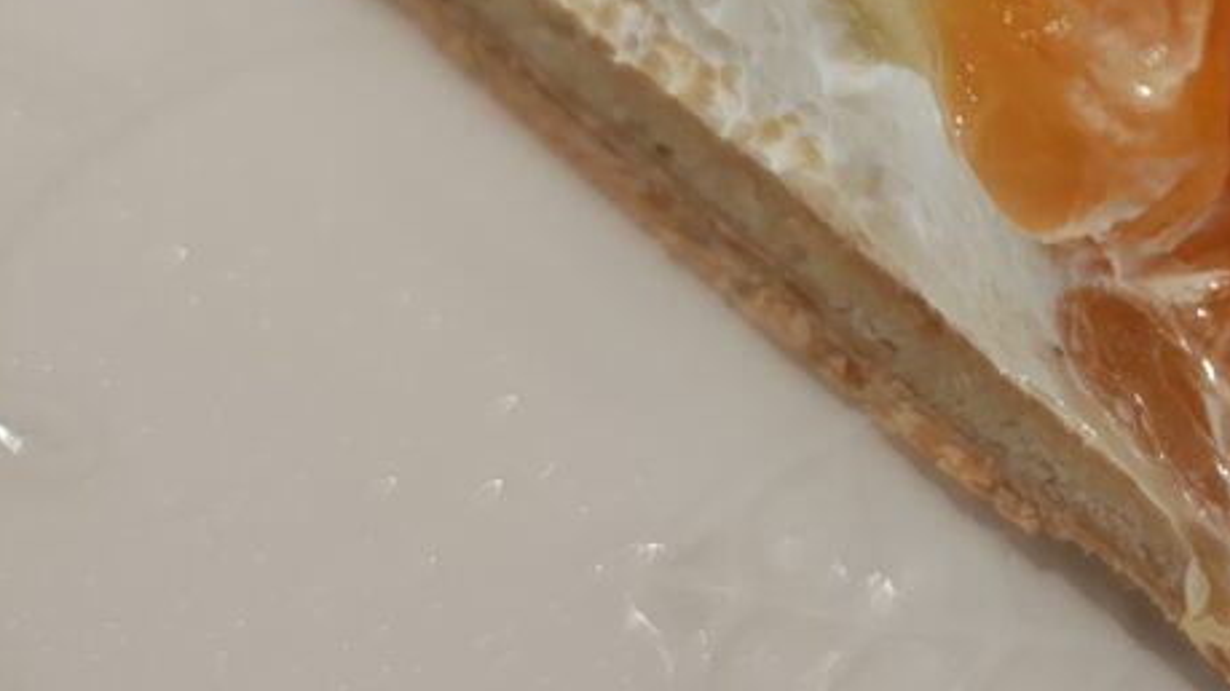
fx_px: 2478
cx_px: 1150
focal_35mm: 76
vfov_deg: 15.4
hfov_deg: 26.7
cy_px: -121
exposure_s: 1/60
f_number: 1.4
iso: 372
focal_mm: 5.89
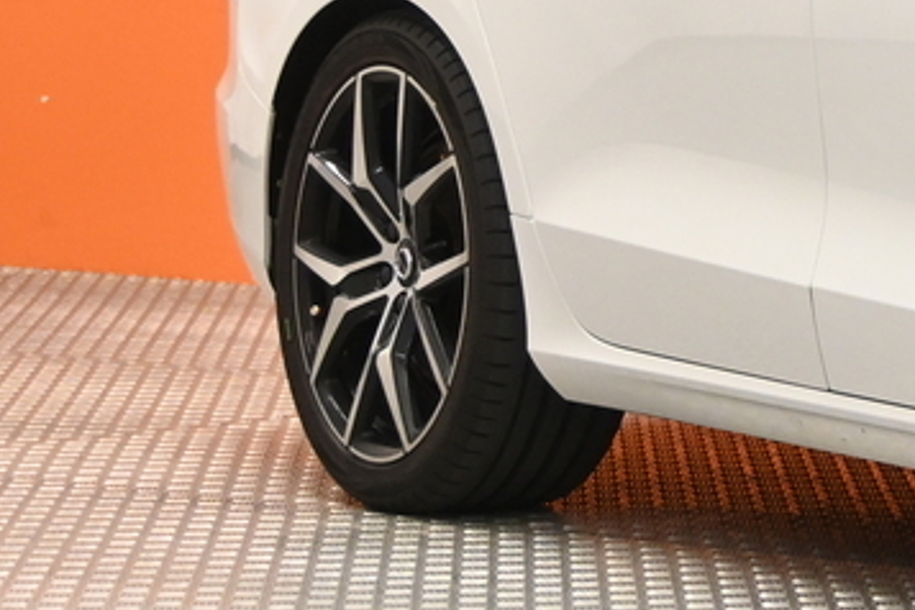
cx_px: 1843
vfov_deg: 5.6
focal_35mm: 245
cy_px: -185
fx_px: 6227
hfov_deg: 8.0
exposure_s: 1/60
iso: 720
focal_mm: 36
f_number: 5.3
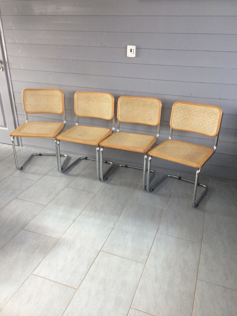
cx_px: 118
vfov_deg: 61.7
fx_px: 265
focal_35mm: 29
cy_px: 158
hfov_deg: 48.2
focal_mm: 4.15
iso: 125
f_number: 2.2
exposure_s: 1/33
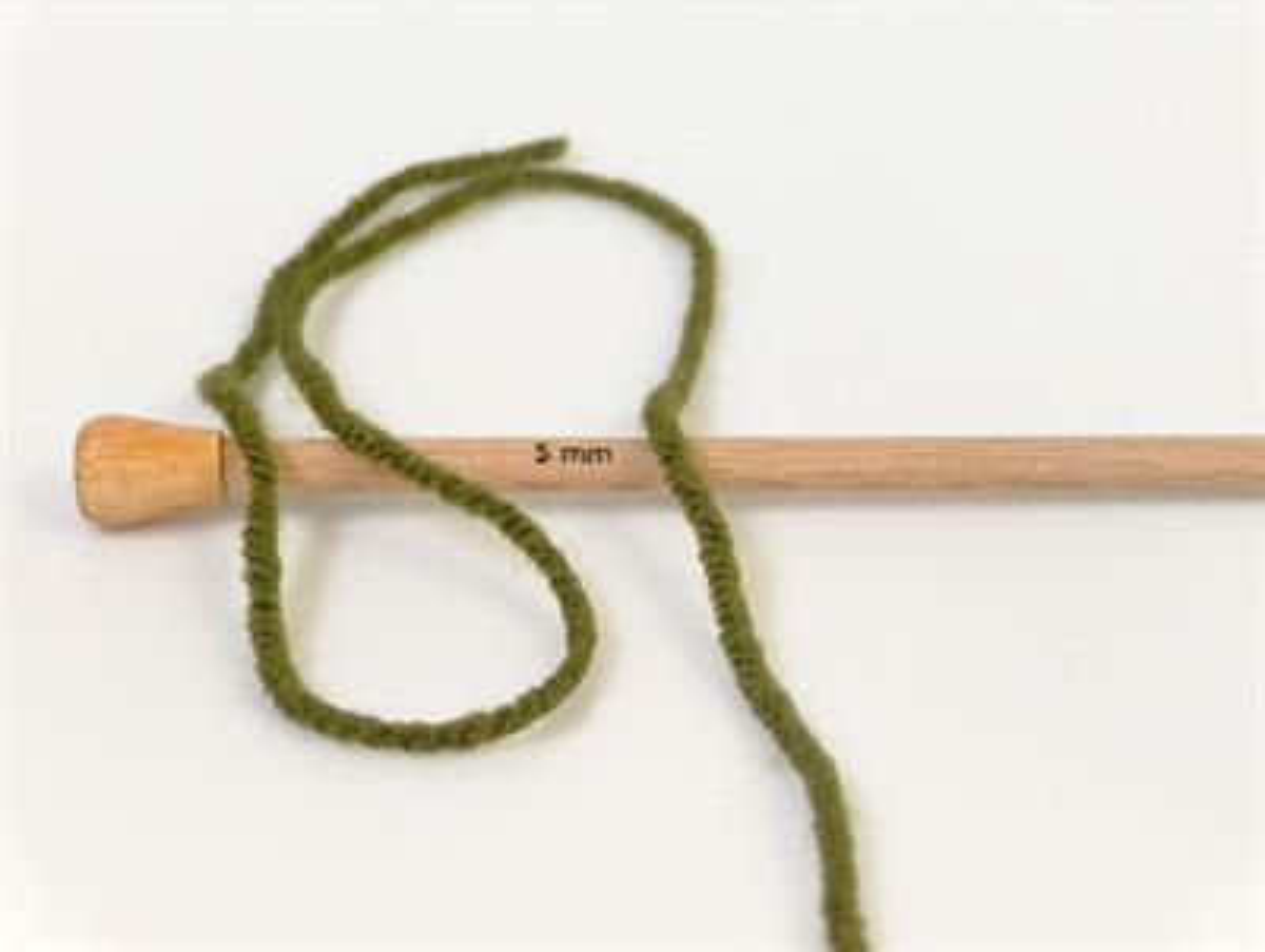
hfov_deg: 19.8
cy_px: 476
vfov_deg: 15.0
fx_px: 3622
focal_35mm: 99
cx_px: 632
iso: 200
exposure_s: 1/41
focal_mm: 20.29
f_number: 2.9
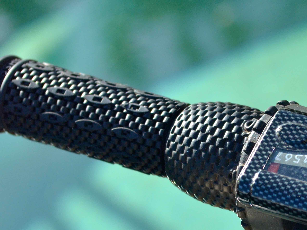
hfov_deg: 8.4
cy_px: 191
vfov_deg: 6.3
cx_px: 256
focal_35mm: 234
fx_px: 2075
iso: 800
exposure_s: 1/2000
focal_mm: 78
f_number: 7.1
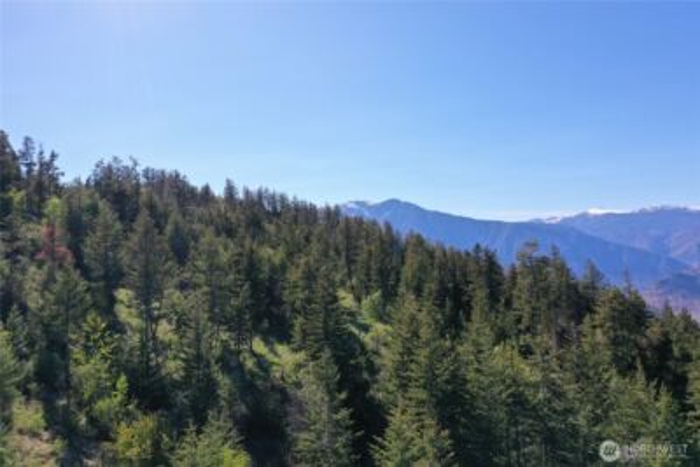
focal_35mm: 28
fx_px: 545
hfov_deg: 65.5
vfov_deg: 46.4
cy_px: 234
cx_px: 350
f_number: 5.6
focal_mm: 10.26
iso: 100
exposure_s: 1/400
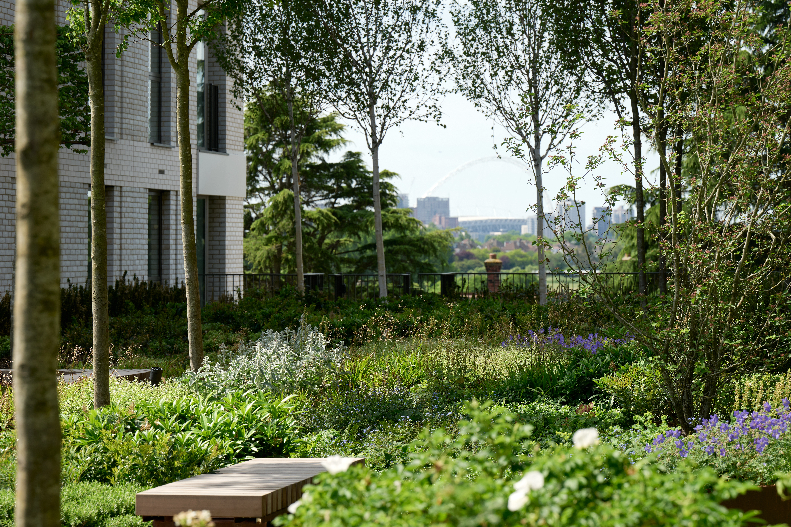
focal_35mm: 120
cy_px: 264
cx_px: 396
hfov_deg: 17.1
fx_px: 2636
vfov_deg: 11.4
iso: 64
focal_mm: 120
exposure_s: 1/250
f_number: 8
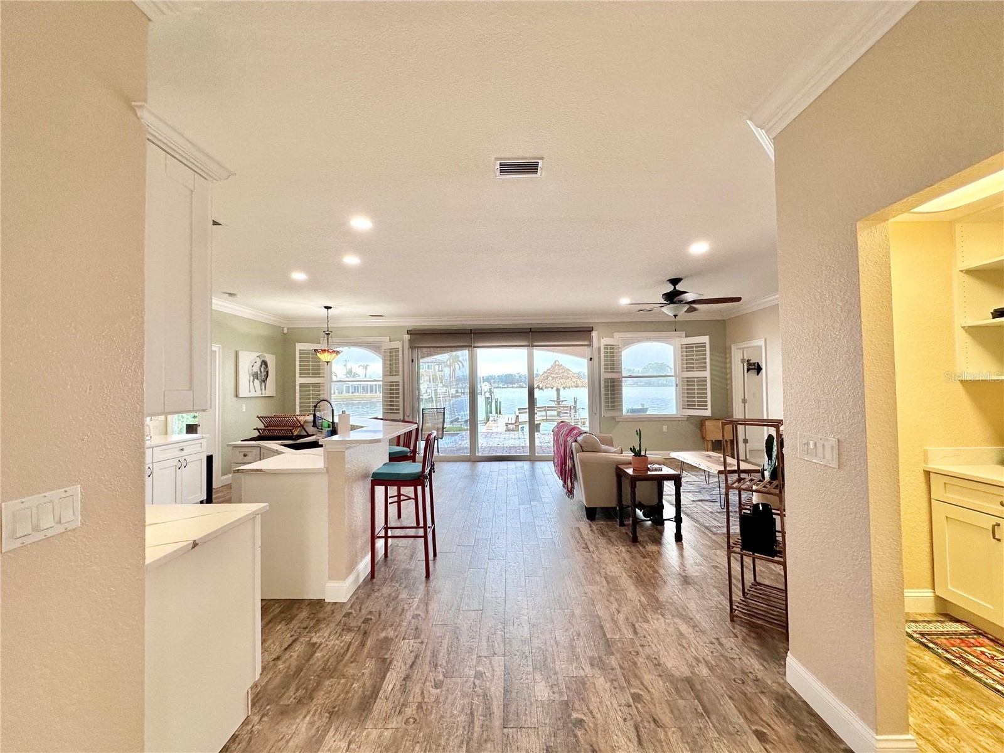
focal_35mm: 14
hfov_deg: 102.1
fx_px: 406
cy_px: 376
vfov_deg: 85.7
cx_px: 502
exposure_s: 1/120
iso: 80
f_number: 2.2
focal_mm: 2.22
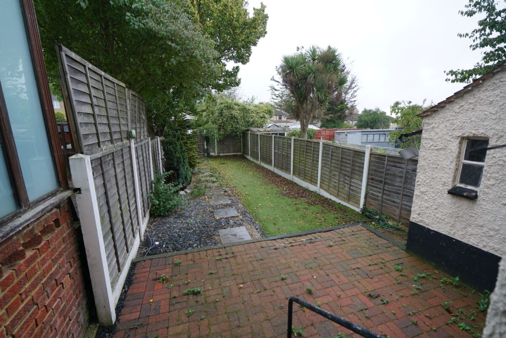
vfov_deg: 73.8
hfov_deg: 96.7
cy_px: 169
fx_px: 225
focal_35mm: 16
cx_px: 253
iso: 500
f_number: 4
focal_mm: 16
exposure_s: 1/160
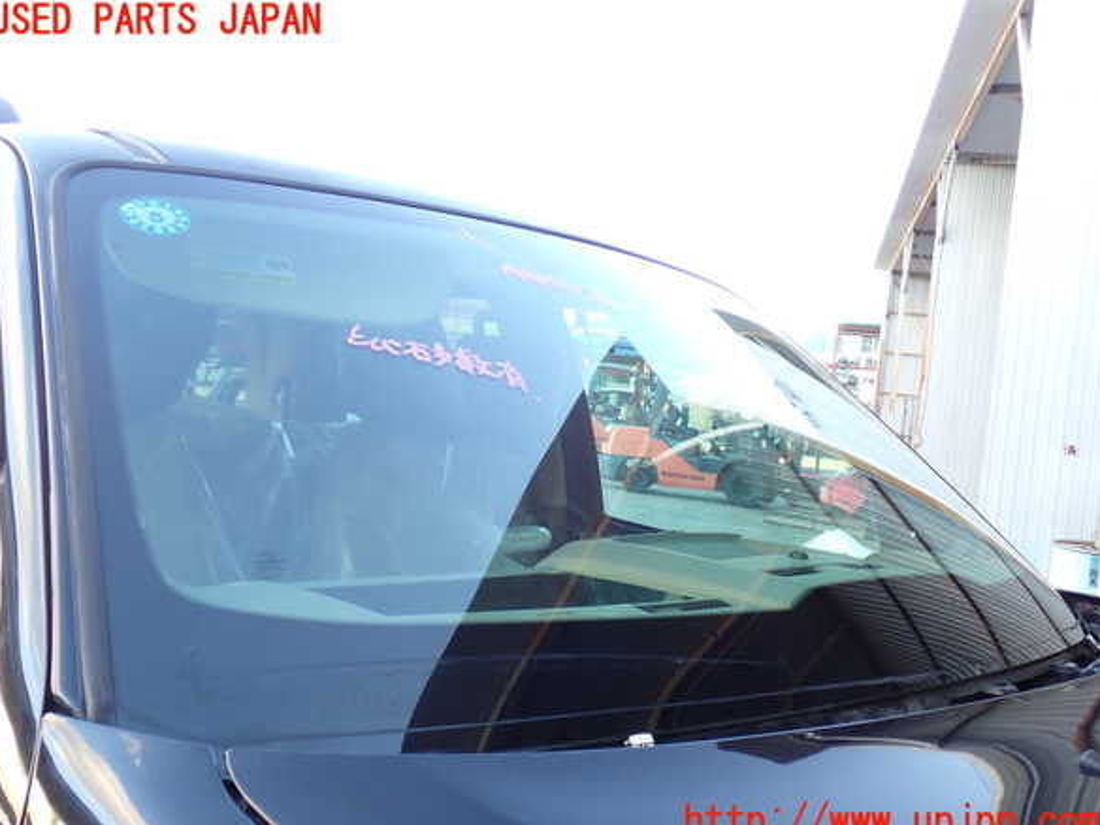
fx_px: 1176
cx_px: 544
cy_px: 422
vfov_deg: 38.7
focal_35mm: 37
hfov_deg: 50.1
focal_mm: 6.37
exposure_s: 1/80
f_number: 2.5
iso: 160
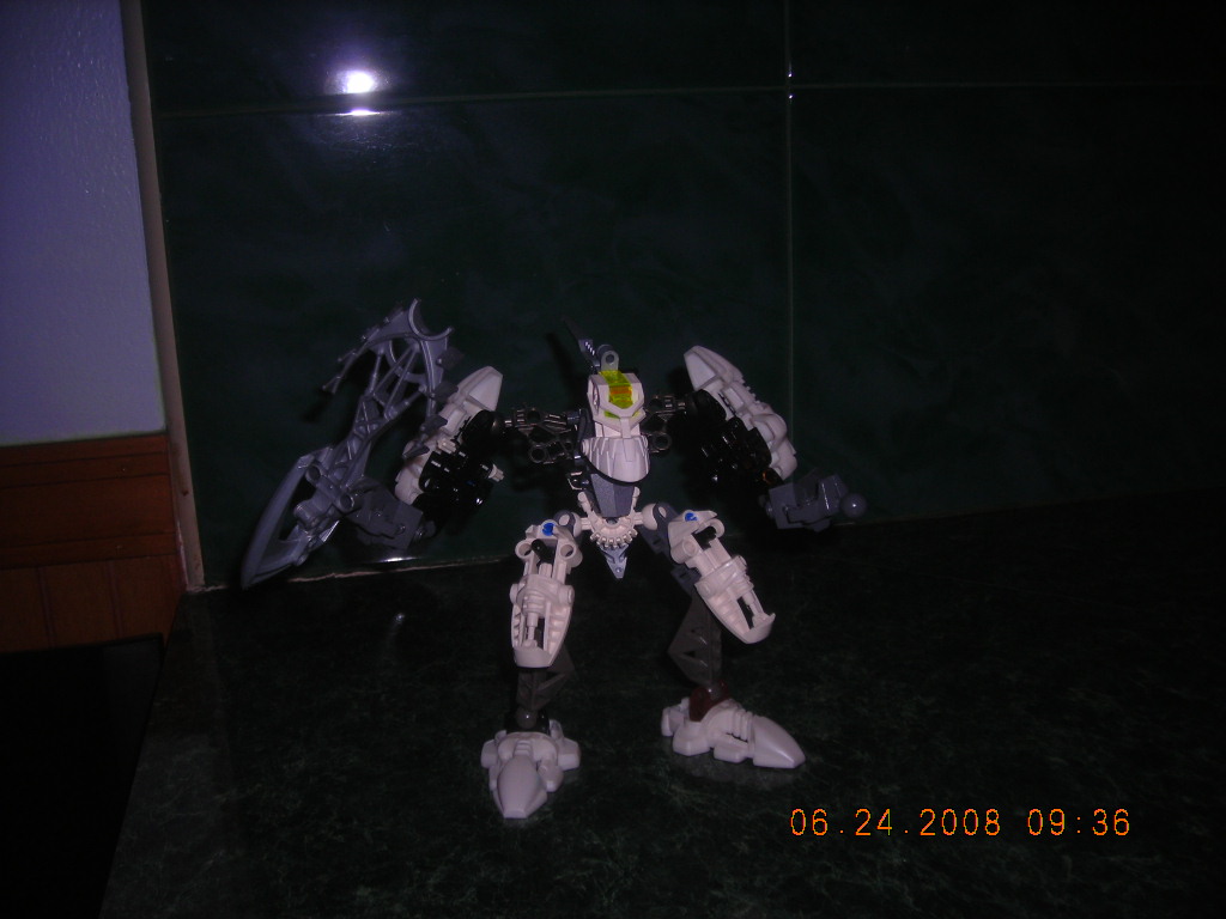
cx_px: 613
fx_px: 1346
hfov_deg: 49.0
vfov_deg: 37.7
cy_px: 460
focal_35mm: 38
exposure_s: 1/60.1
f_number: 6.4
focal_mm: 6.3
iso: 50
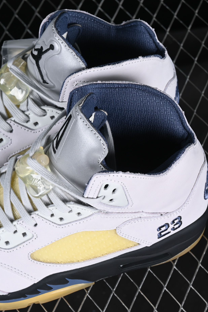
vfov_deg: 18.1
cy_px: 156
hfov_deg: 12.1
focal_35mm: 113
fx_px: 979
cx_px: 43
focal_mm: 50
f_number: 7.1
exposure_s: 1/80
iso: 160
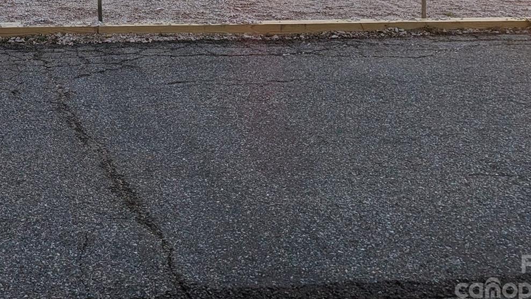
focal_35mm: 54
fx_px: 760
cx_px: 67
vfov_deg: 20.2
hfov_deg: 36.4
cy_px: -96
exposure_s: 1/399
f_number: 1.68
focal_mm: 6.9
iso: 16
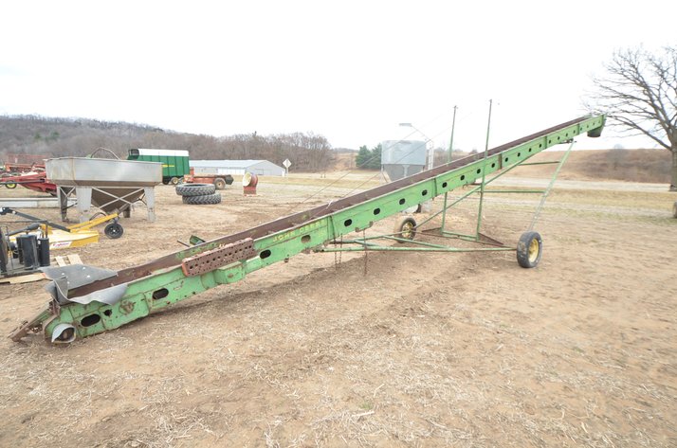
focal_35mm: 20
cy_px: 224
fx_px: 366
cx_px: 338
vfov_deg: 63.0
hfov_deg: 85.5
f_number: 3.8
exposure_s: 1/100
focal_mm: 13
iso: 200
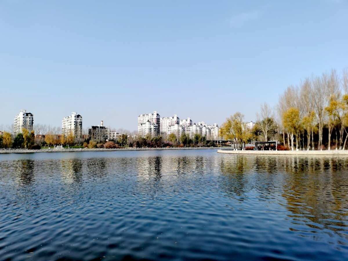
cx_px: 174
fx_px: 261
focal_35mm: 26
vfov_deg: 53.1
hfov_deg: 67.3
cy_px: 130
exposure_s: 1/2475
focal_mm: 5.58
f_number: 4
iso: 50
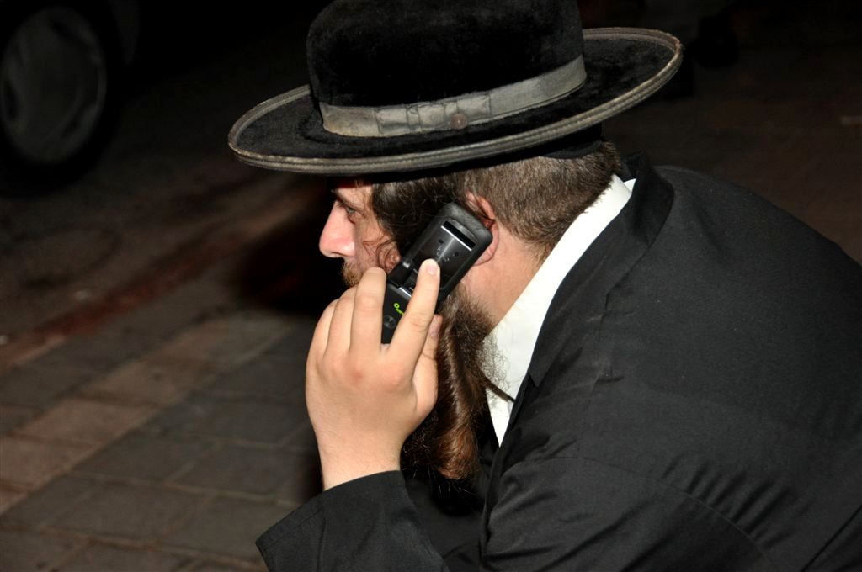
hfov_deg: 22.6
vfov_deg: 15.1
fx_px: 2152
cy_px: 286
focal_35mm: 90
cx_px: 431
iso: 800
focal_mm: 60
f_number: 4.8
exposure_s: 1/60
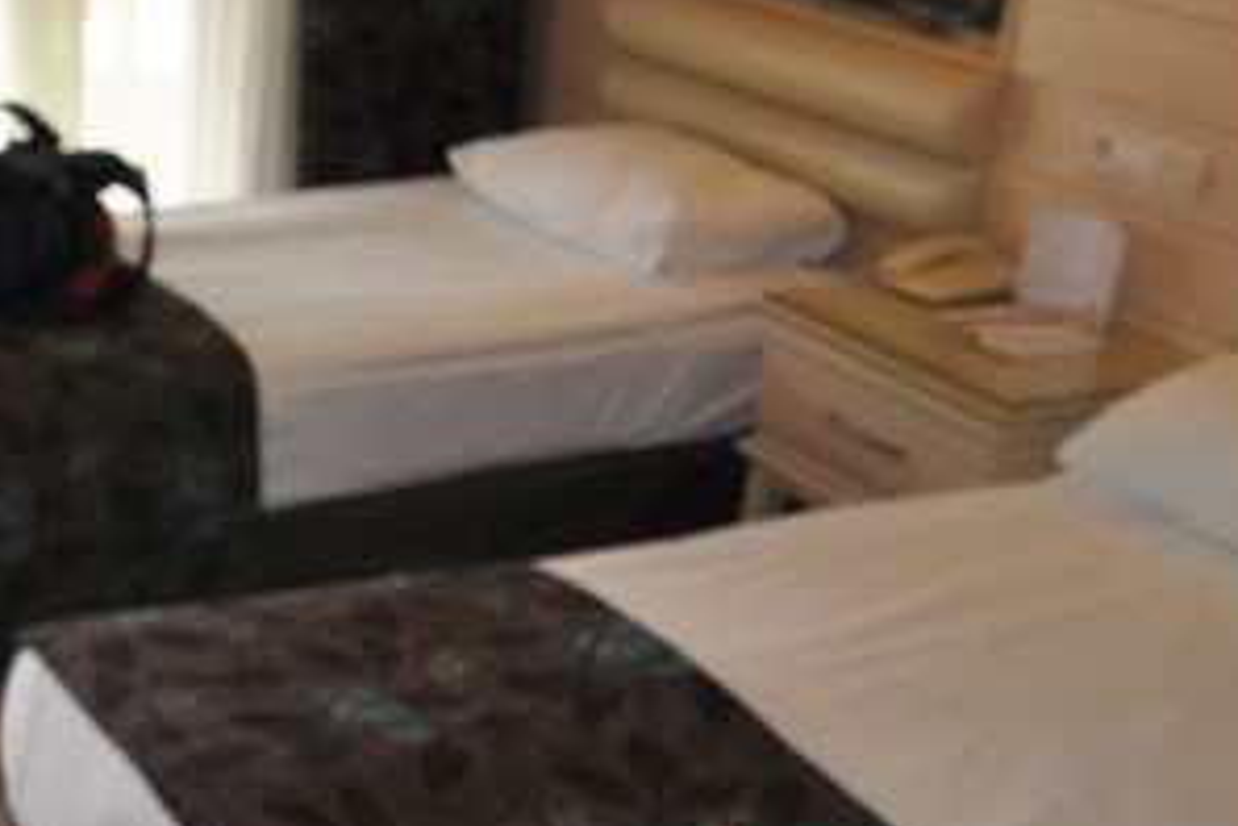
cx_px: 19
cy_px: 488
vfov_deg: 23.3
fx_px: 1994
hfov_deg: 32.0
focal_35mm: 58
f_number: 3.5
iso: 200
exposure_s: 1/60
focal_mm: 10
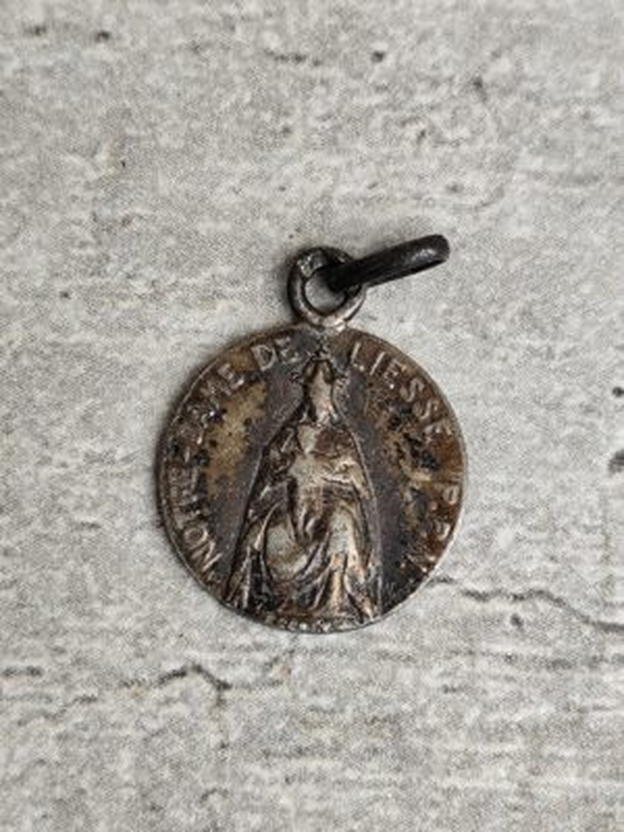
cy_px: 416
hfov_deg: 15.9
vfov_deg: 21.1
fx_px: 2235
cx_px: 312
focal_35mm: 93
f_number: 1.65
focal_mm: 6.19
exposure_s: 1/100
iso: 50
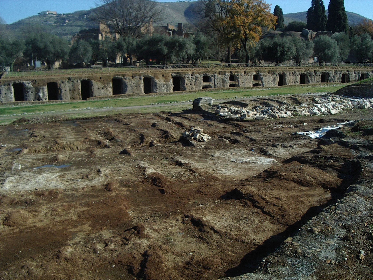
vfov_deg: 37.7
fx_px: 409
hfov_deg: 49.0
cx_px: 186
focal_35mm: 38
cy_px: 140
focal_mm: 5.8
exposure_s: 1/400
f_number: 4.8
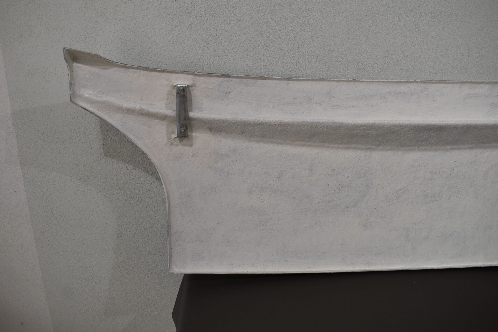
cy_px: 166
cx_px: 249
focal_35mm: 32
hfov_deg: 59.5
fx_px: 436
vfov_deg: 41.7
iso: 200
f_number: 6.3
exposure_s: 1/160
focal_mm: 21
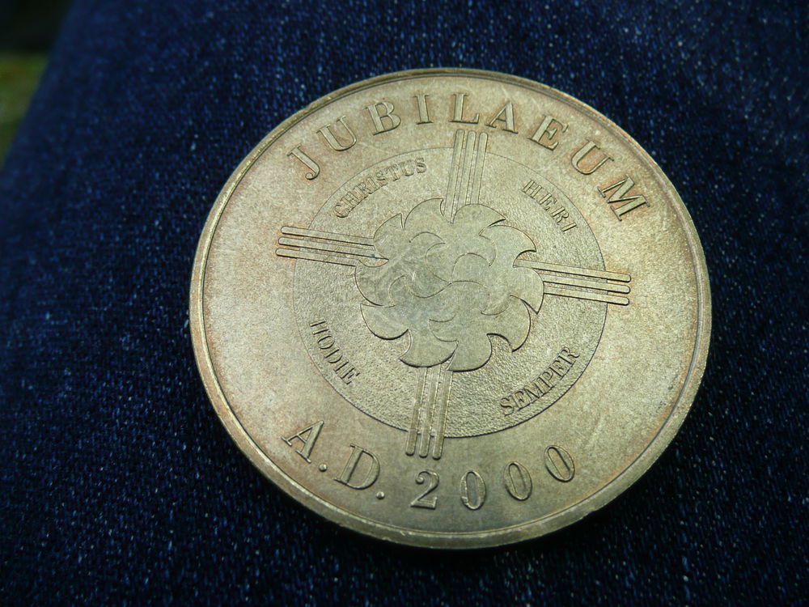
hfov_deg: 45.8
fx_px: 958
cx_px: 404
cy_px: 304
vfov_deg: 35.1
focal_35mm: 41
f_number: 3.6
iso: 100
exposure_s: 1/250
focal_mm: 5.5
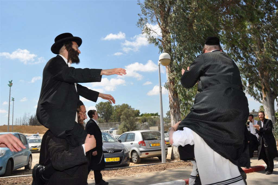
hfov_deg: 67.4
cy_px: 92
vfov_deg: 47.8
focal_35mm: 27
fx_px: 208
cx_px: 139
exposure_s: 1/200
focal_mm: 18
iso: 200
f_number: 14
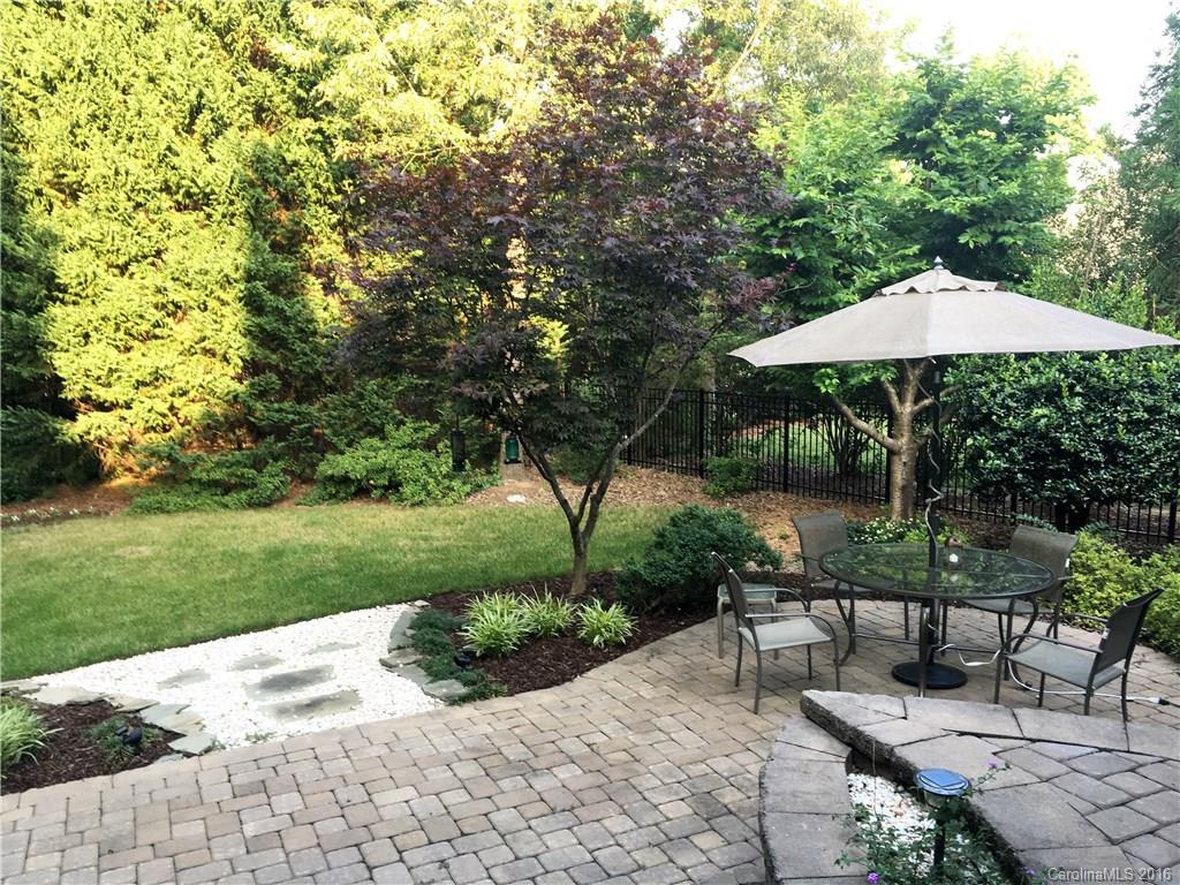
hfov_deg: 61.7
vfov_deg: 48.2
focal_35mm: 29
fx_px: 989
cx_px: 590
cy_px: 442
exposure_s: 1/40
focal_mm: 4.15
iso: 25
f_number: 2.2
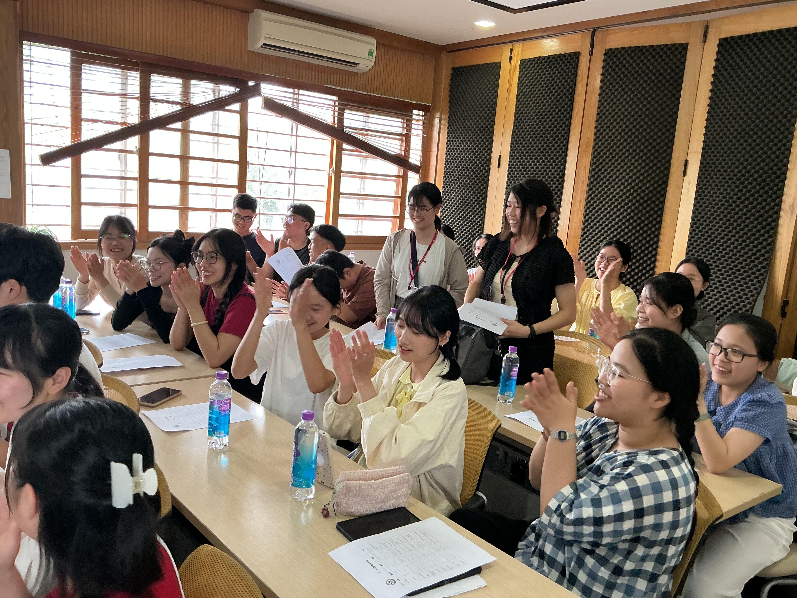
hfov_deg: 61.7
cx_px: 398
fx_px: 668
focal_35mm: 29
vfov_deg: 48.2
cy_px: 299
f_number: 1.8
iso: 125
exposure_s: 1/60
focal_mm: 3
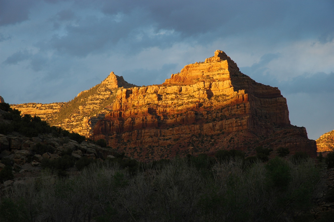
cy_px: 111
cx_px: 167
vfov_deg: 13.0
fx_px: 973
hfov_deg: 19.5
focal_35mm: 105
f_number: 6.3
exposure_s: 1/60
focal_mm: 70
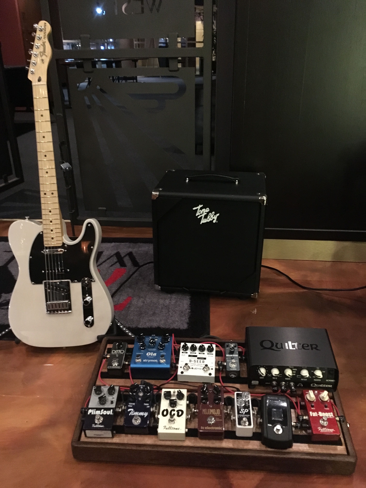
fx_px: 409
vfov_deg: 61.7
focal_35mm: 29
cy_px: 244
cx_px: 183
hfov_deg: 48.2
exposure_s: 1/15
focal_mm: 4.15
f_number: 2.2
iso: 640
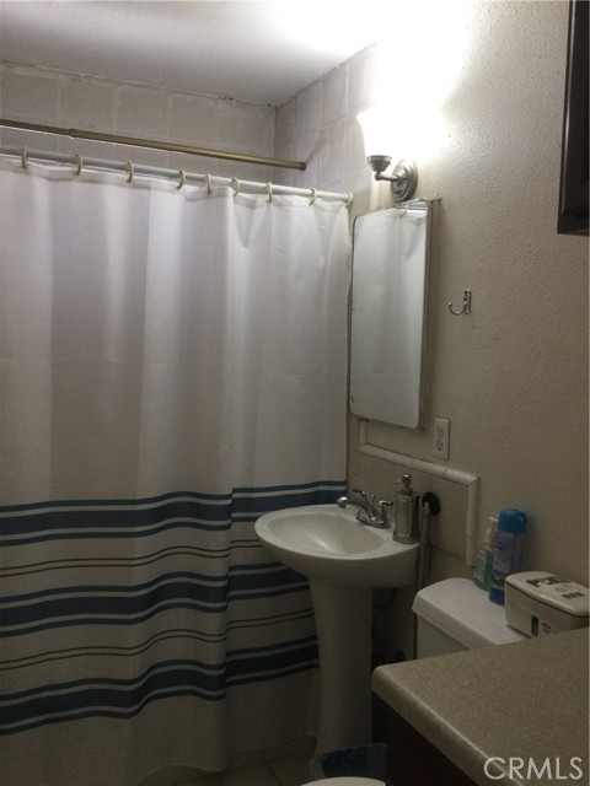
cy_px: 393
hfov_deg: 45.4
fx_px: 704
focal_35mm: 31
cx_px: 295
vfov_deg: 58.4
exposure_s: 1/30
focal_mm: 3.3
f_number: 2.4
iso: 50
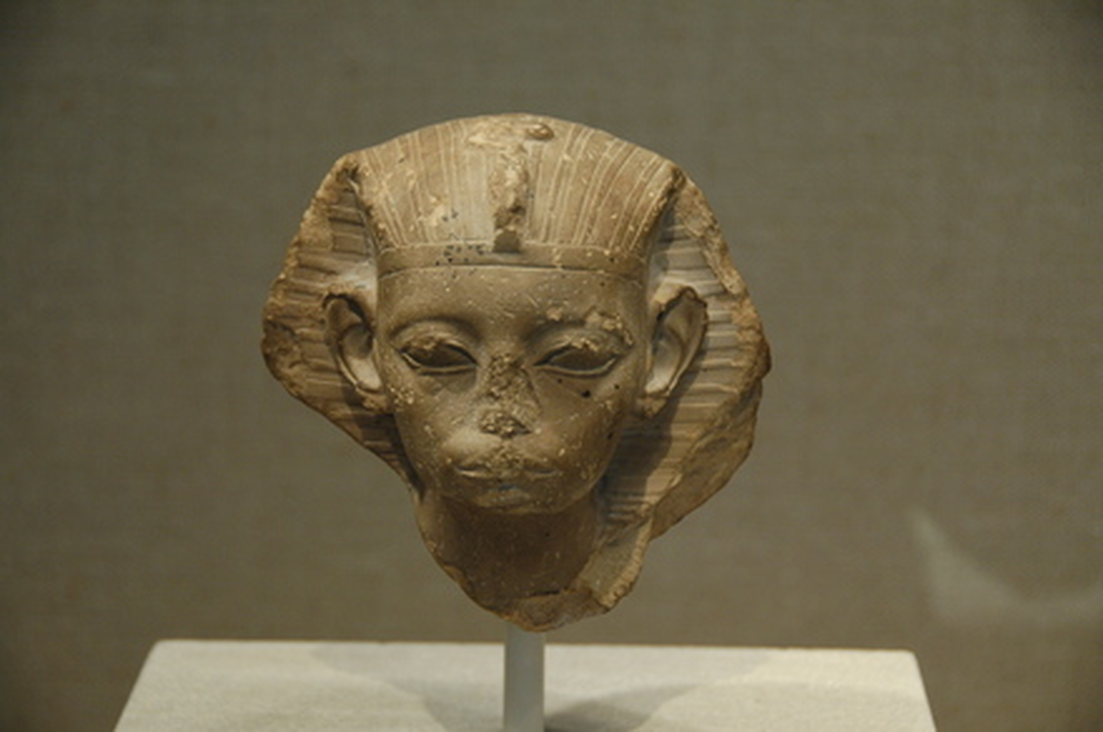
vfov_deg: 12.1
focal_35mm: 112
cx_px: 552
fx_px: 3442
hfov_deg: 18.2
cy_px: 366
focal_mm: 75
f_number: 5.3
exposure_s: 1/25
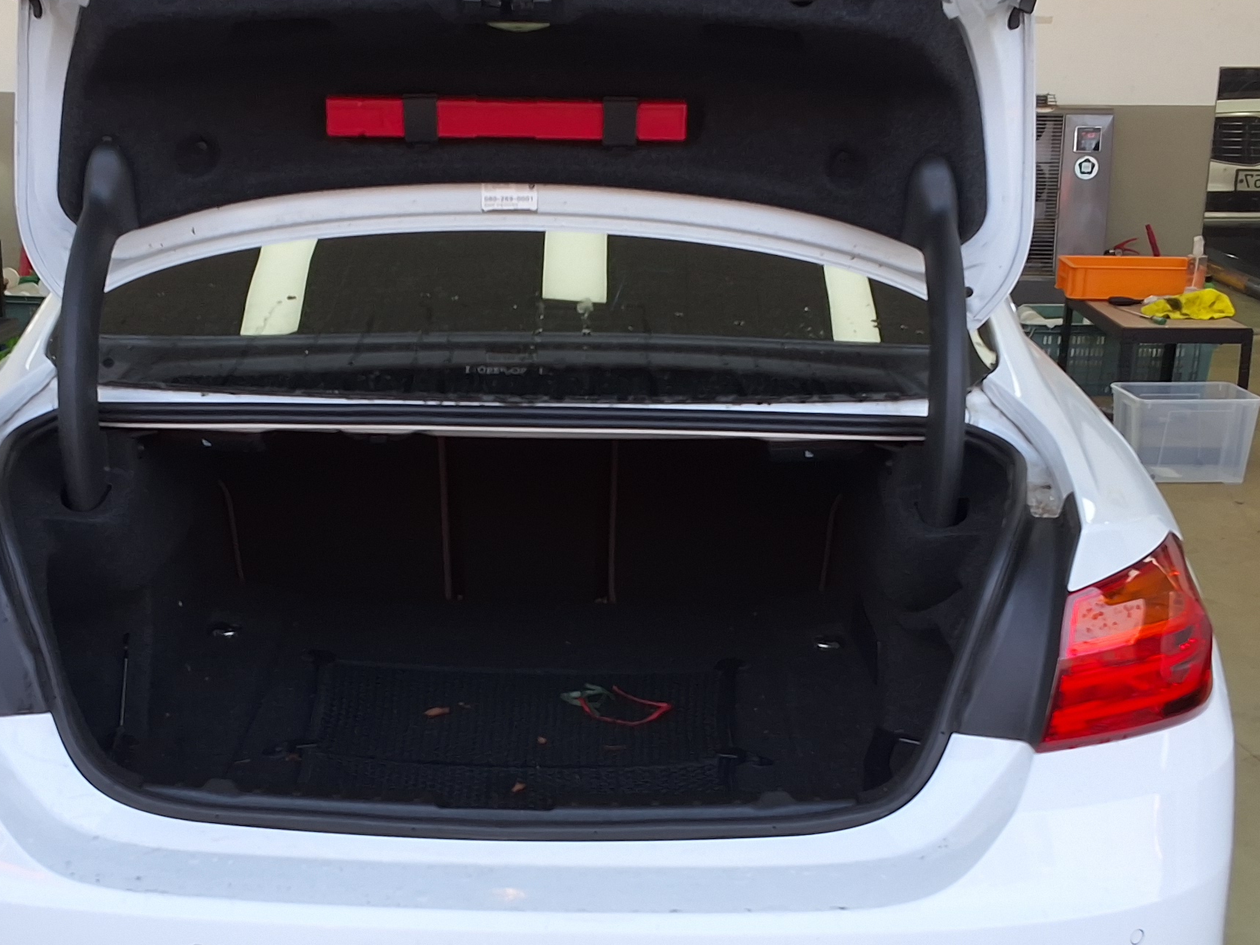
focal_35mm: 53
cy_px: 475
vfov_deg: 27.5
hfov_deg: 36.1
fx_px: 1929
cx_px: 527
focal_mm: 2.91
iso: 32
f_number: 1.9
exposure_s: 1/171
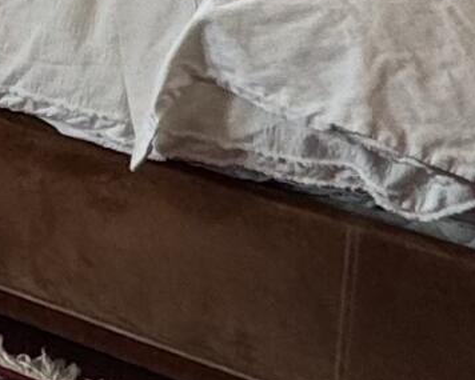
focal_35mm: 115
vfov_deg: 11.4
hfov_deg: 13.0
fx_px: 1617
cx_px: -636
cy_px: -504
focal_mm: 2.22
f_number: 2.2
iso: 40
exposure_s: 1/182
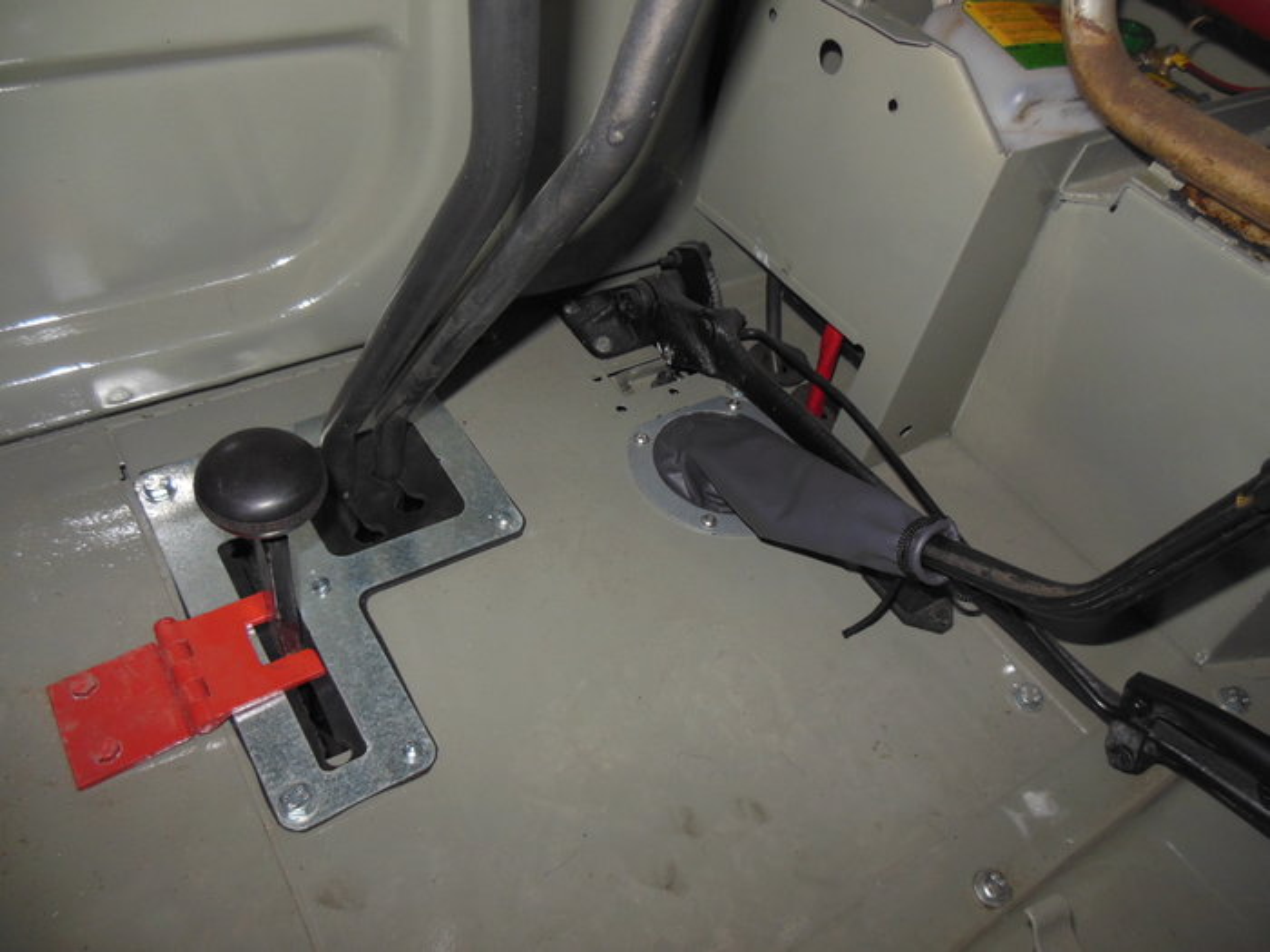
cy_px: 476
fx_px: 917
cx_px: 635
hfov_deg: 69.4
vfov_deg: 54.9
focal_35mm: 25
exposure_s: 1/25
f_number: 6.4
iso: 200
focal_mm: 4.5
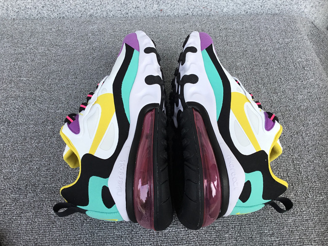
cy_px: 120
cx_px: 165
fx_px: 303
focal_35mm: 32
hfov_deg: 56.8
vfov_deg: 44.1
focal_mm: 3.3
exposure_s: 1/342
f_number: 2.4
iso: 25
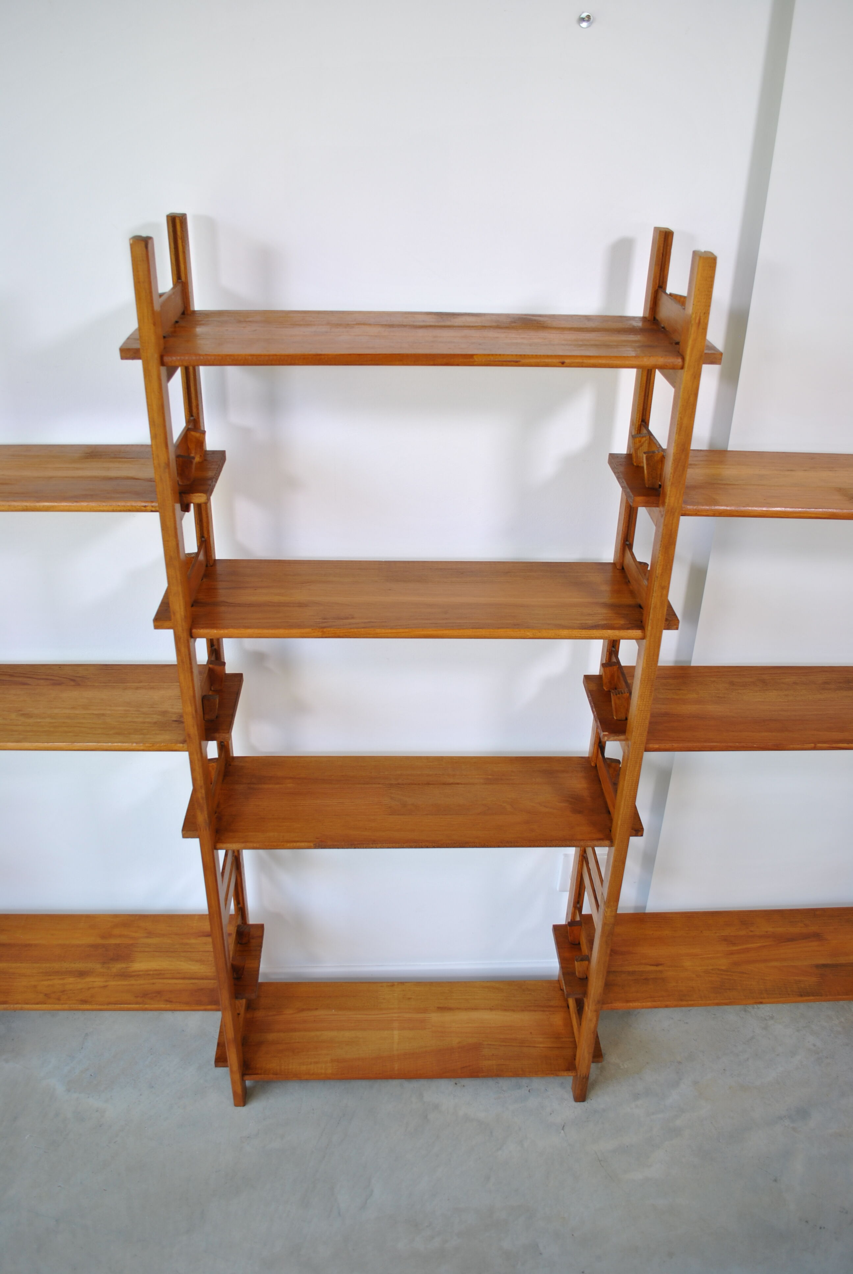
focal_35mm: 27
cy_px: 637
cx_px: 426
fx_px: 957
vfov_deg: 67.3
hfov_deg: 48.0
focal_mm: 18
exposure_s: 1/50
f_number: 4.5
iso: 100
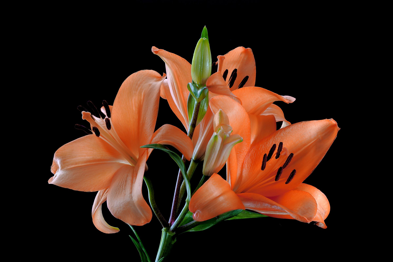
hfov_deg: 28.8
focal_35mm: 70
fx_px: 764
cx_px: 196
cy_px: 131
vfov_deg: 19.5
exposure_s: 1/2
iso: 200
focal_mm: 70
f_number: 7.1
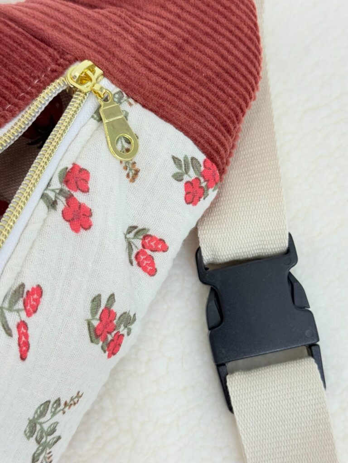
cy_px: 232
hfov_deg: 30.3
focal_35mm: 48
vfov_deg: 39.7
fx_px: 643
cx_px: 174
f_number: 1.78
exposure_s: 1/87
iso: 100
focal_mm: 6.76
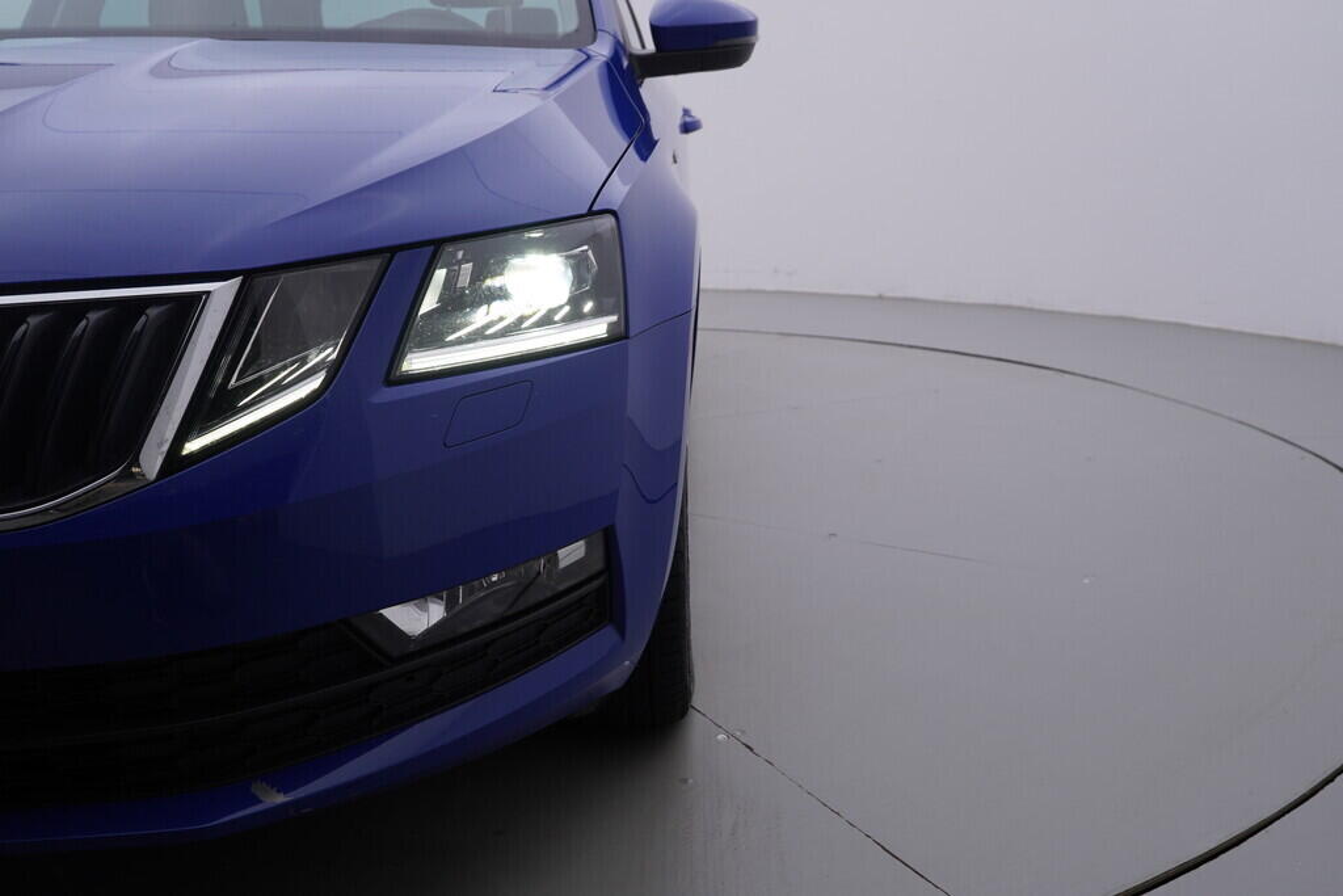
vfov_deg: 36.9
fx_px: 1343
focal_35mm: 36
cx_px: 672
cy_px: 448
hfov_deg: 53.1
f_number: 4.5
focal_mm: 24
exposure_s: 1/100
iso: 125
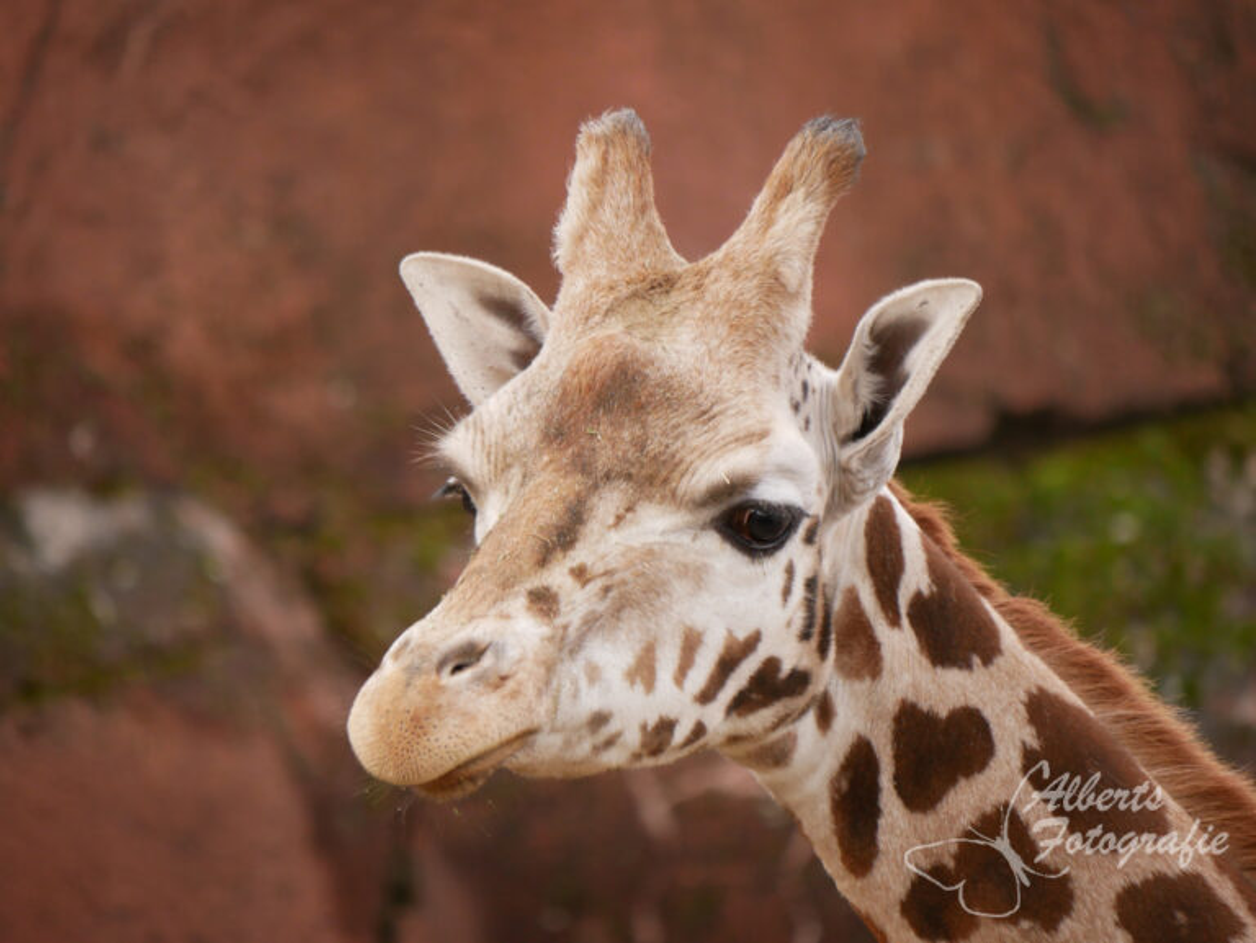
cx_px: 628
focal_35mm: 500
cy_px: 472
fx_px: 18153
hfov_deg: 4.0
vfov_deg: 3.0
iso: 800
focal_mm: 250
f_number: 5.4
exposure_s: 1/320
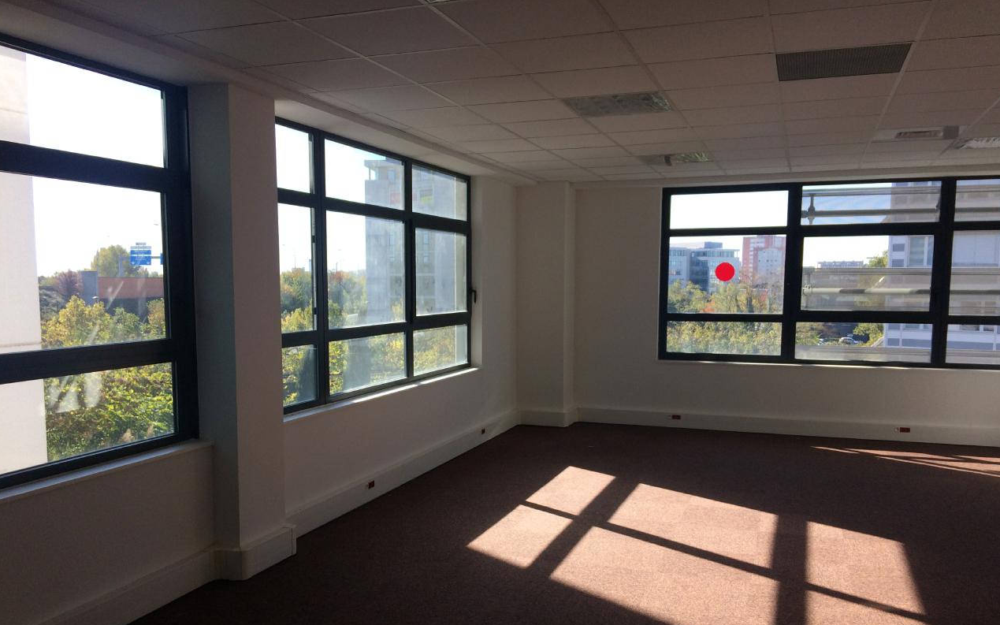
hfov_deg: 61.2
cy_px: 377
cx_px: 500
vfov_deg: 40.4
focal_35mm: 31
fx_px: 845
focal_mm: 4.15
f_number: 2.2
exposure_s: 1/441
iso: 32
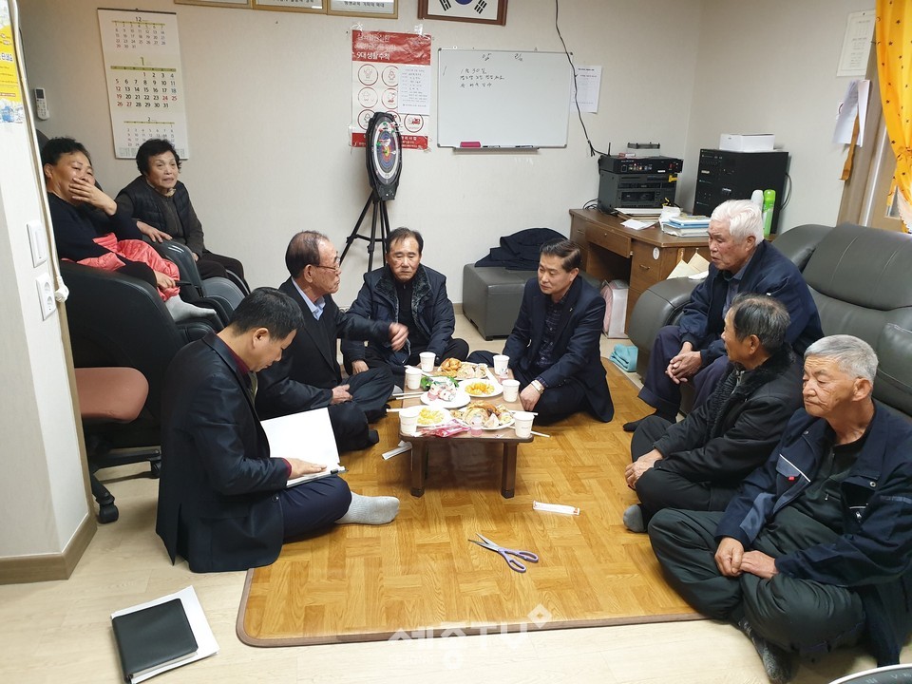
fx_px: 685
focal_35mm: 26
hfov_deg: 67.3
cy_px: 342
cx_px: 456
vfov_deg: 53.1
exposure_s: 1/60
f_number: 2.4
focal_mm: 4.3
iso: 320
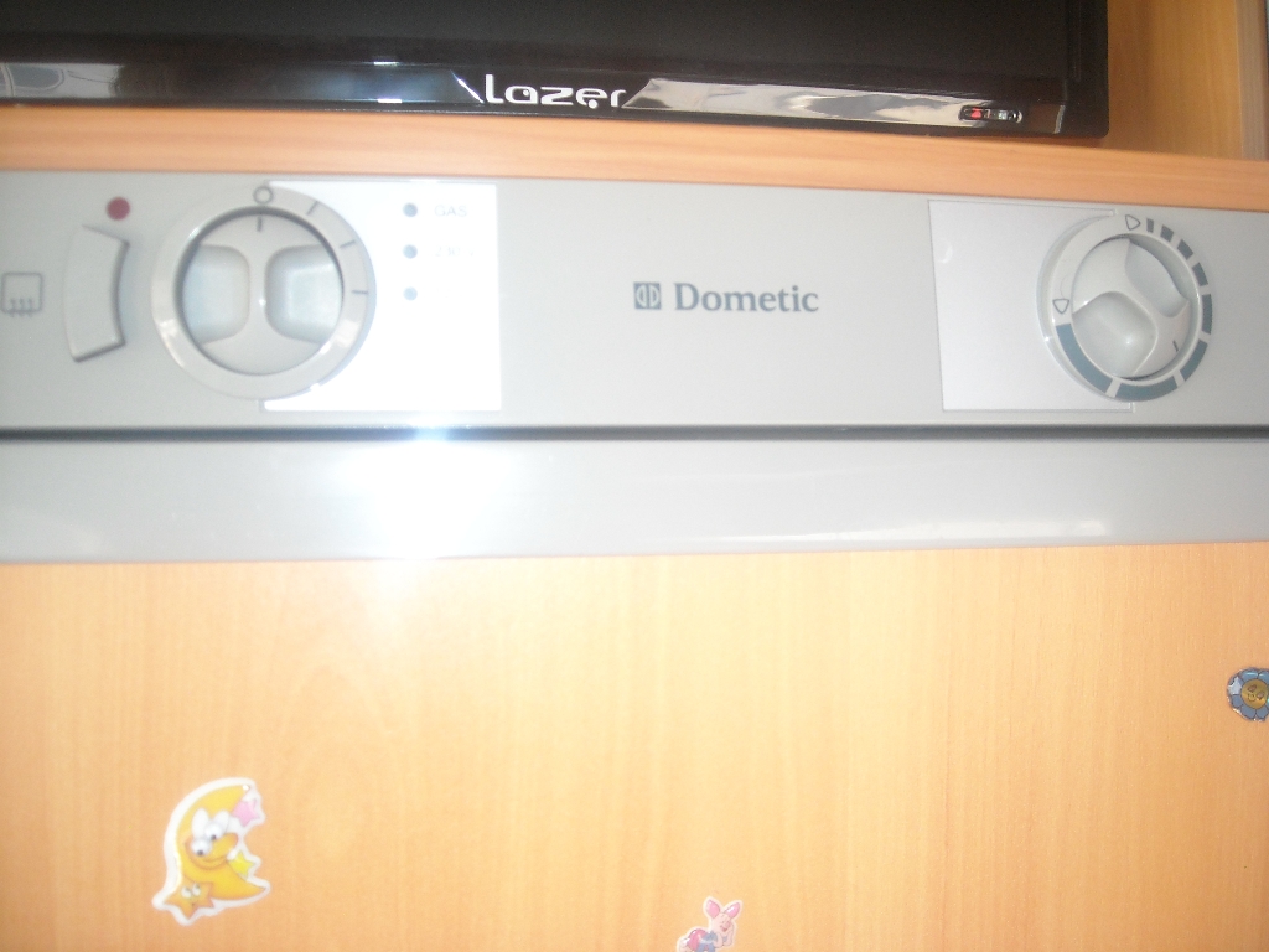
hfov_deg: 52.6
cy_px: 476
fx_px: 1283
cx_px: 634
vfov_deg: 40.7
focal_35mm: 35
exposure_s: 1/60
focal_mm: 5.7
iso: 237
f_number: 2.8
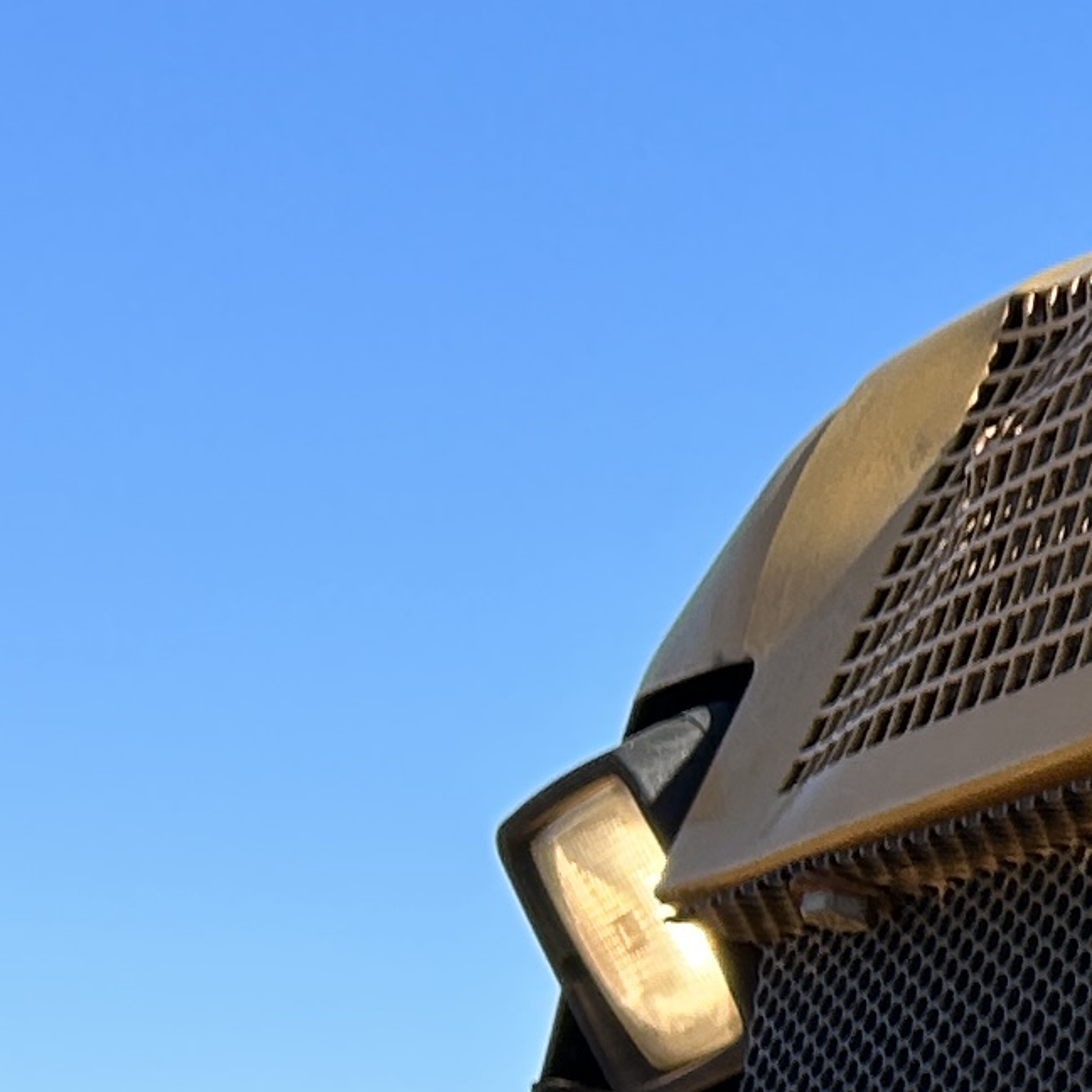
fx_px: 5104
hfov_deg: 10.2
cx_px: 2828
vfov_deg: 12.2
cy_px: 514
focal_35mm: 143
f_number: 1.5
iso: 50
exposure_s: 1/2208
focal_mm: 5.7
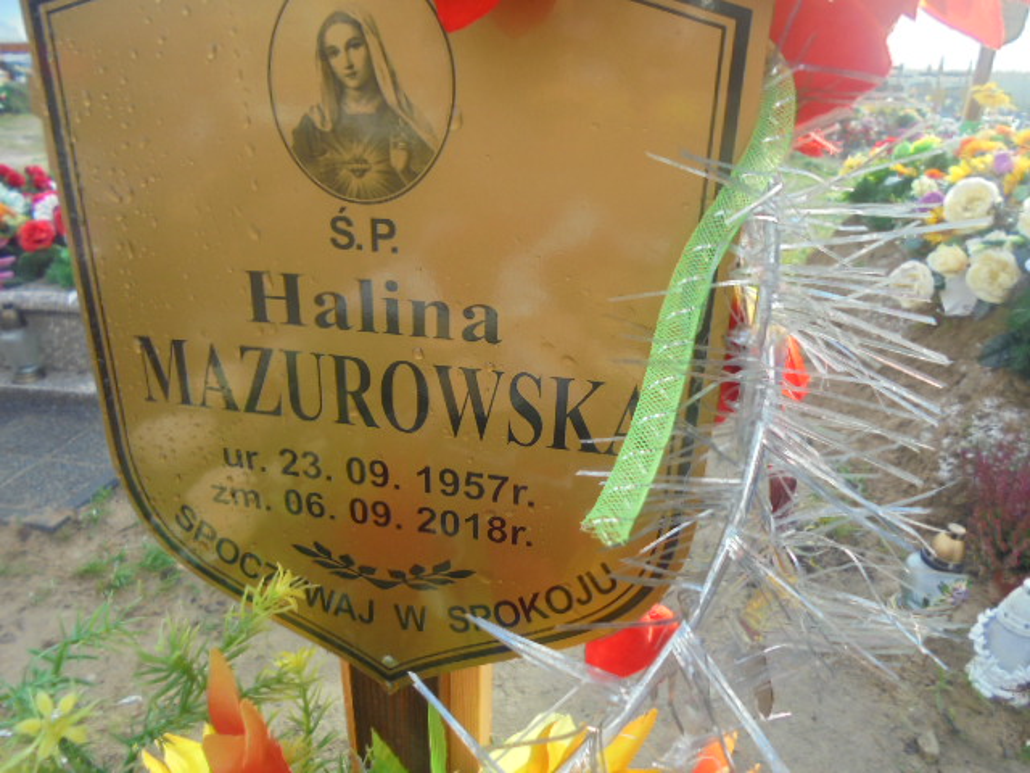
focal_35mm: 26
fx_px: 774
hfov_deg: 67.3
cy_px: 386
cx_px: 515
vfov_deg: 53.1
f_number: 3.5
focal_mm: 4.6
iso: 100
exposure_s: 1/125
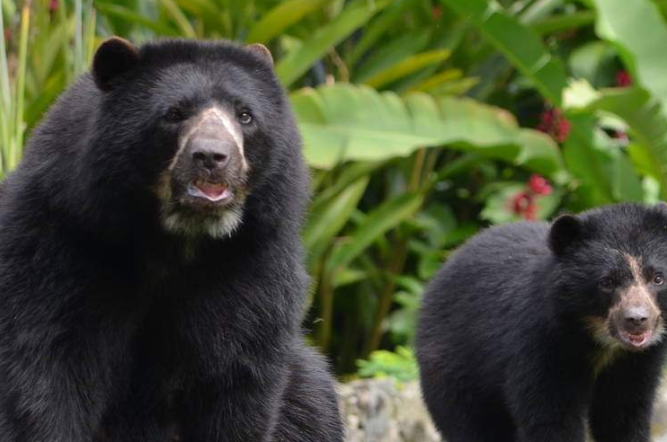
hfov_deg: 5.5
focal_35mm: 375
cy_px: 286
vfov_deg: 3.7
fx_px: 6936
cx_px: 386
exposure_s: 1/200
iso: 160
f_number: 4.8
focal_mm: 116
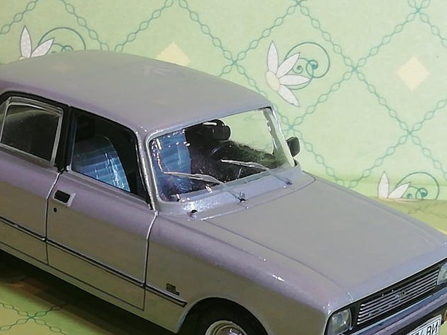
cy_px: 228
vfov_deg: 14.6
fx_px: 1304
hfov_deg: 19.5
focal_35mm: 101
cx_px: 203
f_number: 2.2
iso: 125
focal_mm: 3.46
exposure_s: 1/33.3
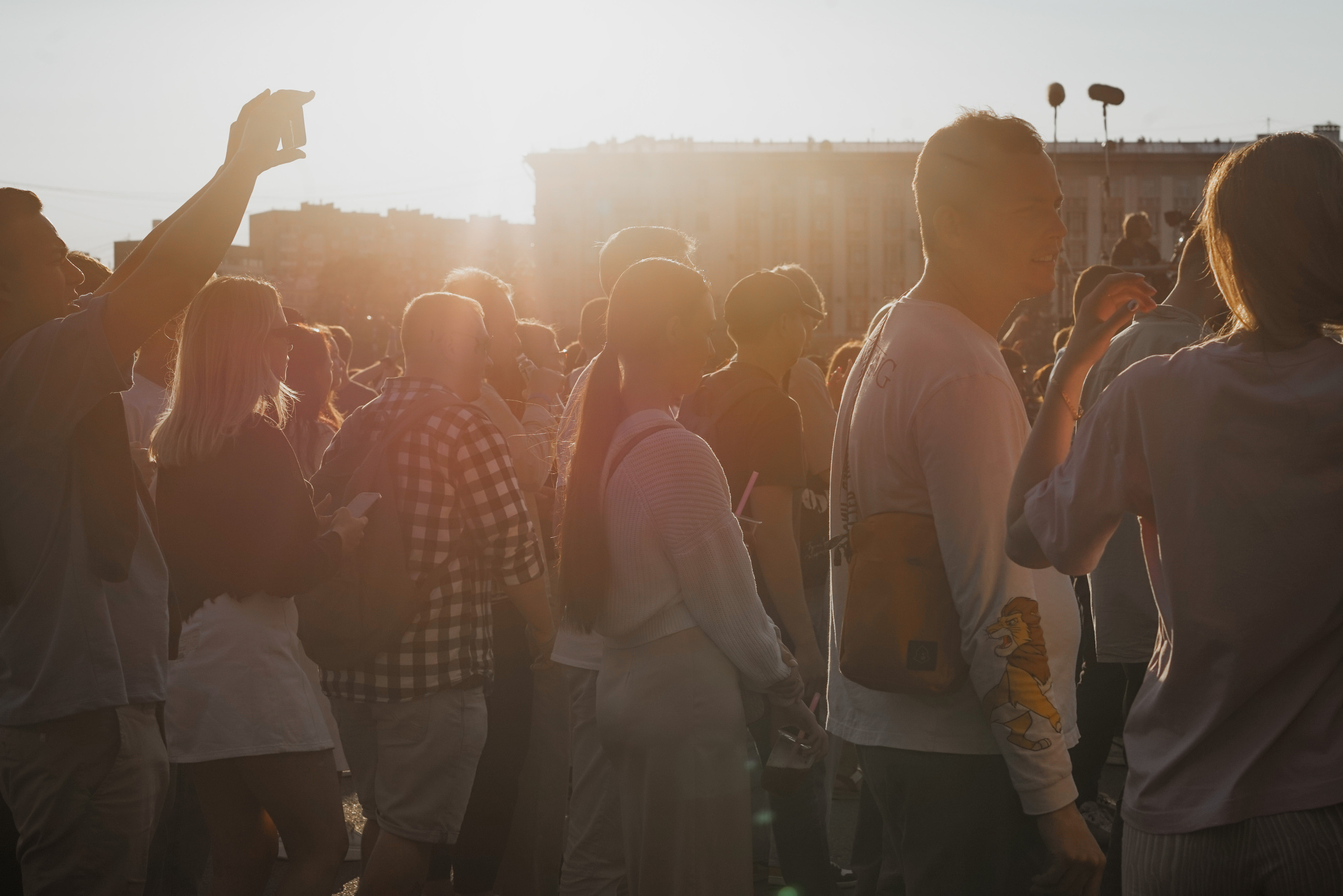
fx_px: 2611
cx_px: 672
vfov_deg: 19.5
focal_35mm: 70
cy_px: 448
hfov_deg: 28.8
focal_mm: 70
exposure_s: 1/400
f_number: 10
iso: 100
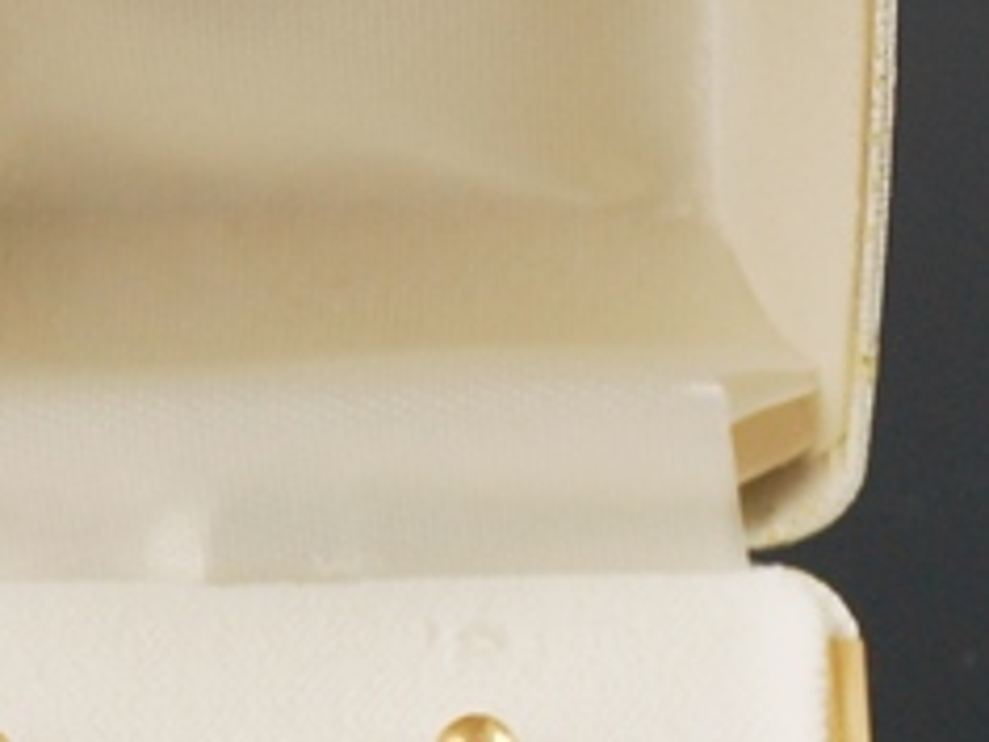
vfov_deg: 5.6
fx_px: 7543
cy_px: 809
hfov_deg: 7.5
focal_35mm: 264
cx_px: 587
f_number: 5.6
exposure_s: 1/80
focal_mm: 48
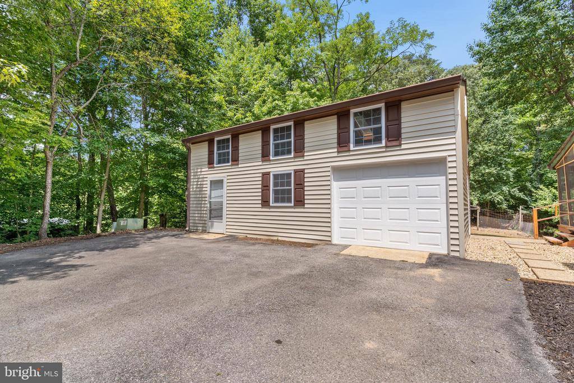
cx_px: 287
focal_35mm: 17
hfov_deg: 93.3
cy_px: 192
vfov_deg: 70.5
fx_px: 271
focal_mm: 17
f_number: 8
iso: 200
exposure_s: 1/50
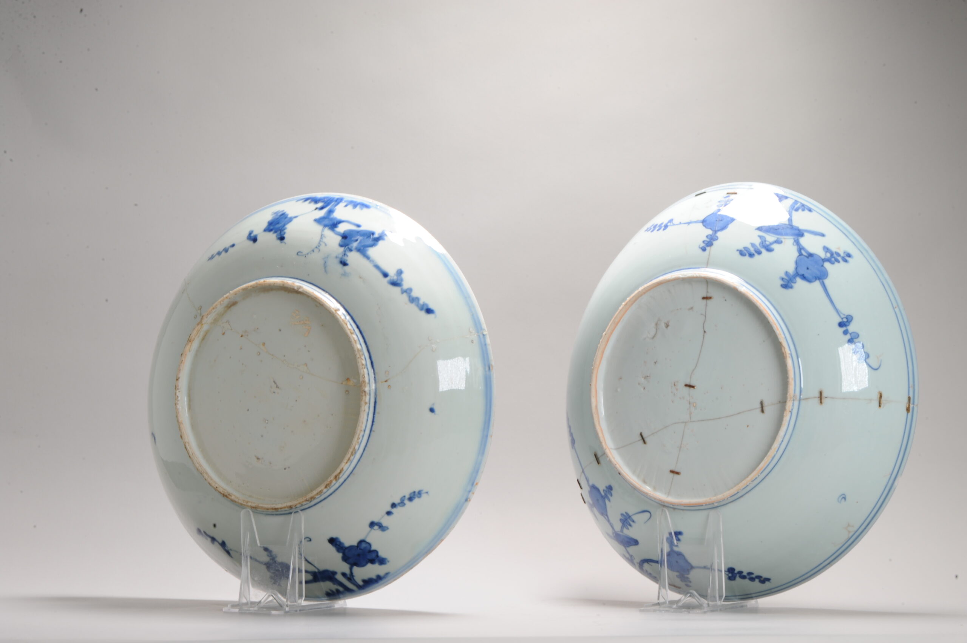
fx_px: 2818
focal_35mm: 105
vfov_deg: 13.0
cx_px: 484
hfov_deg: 19.5
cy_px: 322
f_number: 25
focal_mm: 105
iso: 320
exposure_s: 1/3
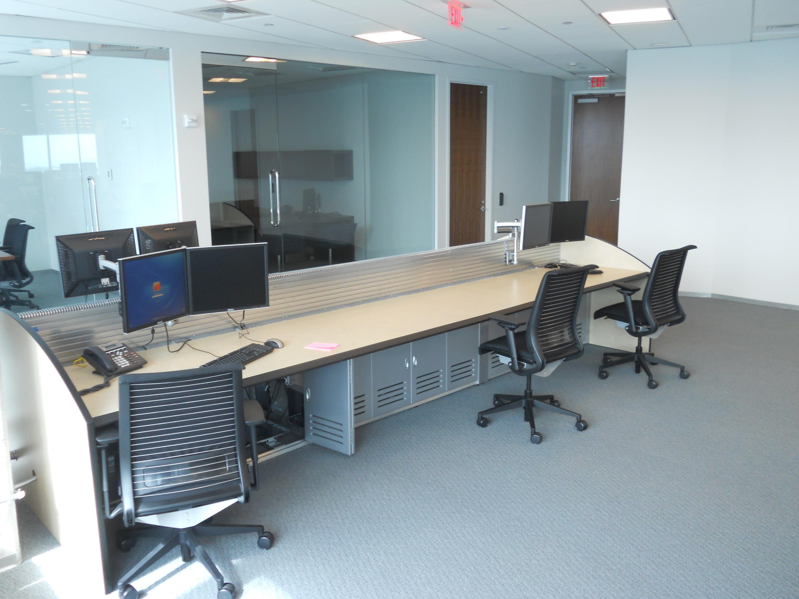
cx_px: 400
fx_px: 739
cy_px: 300
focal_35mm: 32
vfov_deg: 44.2
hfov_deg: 56.8
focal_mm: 5.8
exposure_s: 1/30
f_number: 3.5
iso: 160
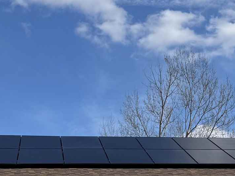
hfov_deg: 18.8
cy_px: 175
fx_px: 706
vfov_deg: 14.0
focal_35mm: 104
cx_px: 180
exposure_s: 1/4950
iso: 80
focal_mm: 6.76
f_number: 1.78
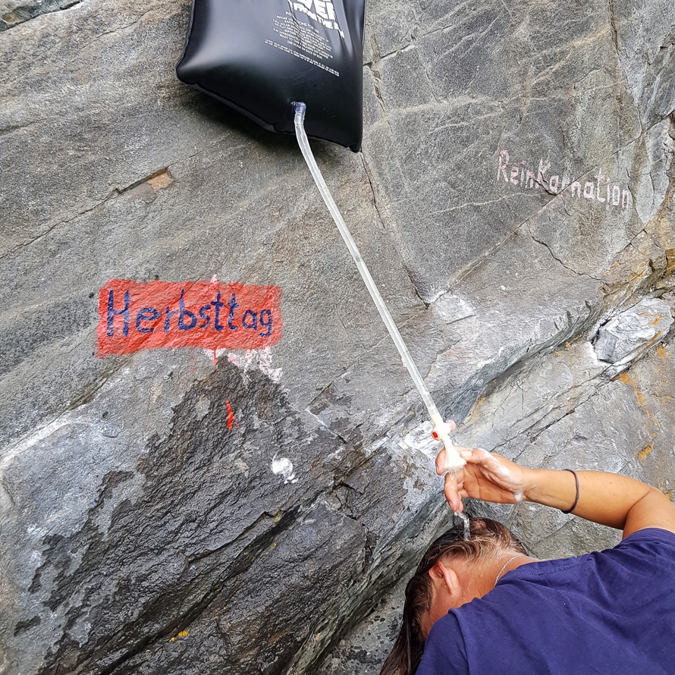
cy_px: 286
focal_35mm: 31
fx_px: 684
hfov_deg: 52.5
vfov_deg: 52.3
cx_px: 334
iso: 64
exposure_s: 1/100
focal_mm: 4.2
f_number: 1.7
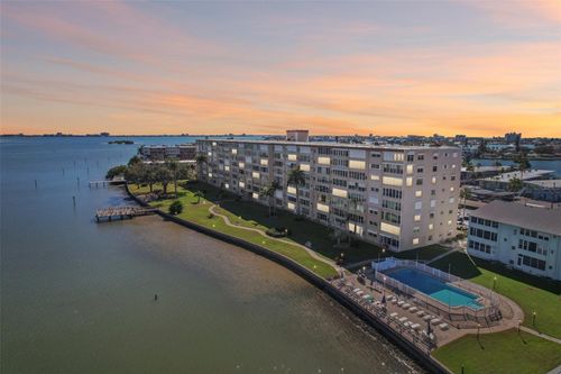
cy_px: 187
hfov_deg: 78.6
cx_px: 280
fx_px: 343
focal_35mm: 22
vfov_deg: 57.2
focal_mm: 8.38
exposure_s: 1/2500
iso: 400
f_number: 2.8
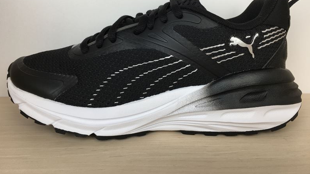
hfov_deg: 61.0
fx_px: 263
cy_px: 62
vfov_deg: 36.4
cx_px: 156
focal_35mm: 32
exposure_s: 1/120
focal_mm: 4.15
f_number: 2.2
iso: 32
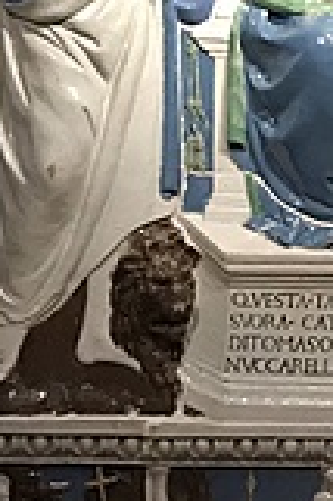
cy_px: -53
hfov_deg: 11.7
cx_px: 314
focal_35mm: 116
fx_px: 1613
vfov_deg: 17.1
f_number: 1.8
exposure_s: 1/11
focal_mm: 3.99
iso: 100
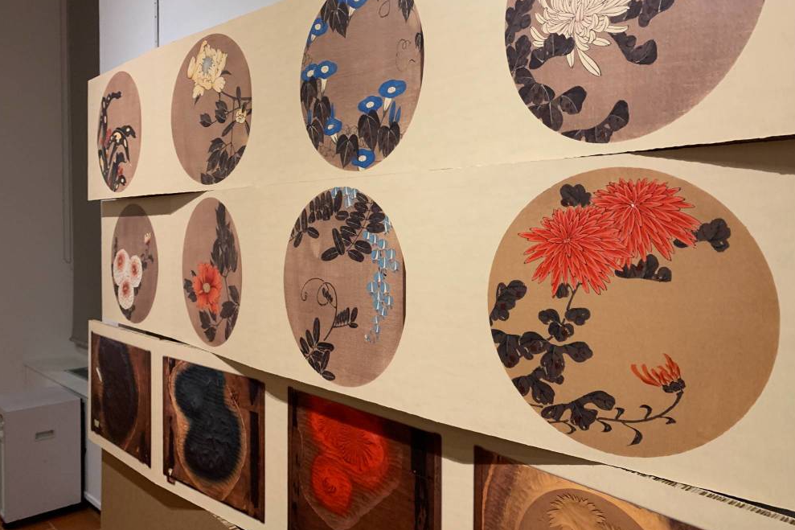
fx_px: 618
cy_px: 251
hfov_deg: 65.5
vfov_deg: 46.4
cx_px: 408
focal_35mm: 28
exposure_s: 1/50
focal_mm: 4.25
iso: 200
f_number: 1.8
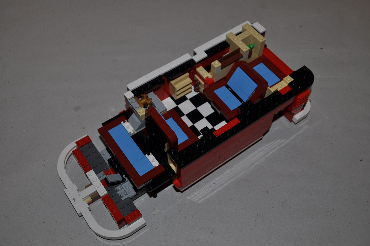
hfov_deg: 49.6
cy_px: 123
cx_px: 185
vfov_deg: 34.1
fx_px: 400
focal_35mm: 39
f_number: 5.6
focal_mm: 26
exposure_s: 1/30
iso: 200
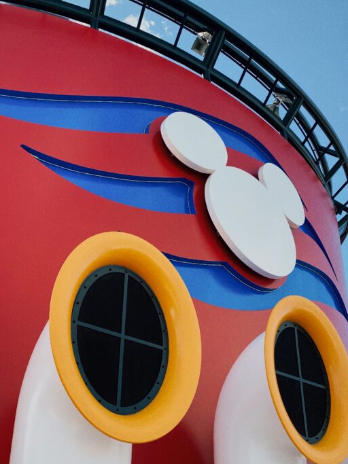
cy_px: 313
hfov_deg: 36.7
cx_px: 206
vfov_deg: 47.0
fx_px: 523
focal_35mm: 39
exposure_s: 1/1546
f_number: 1.8
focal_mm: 4.25
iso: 32
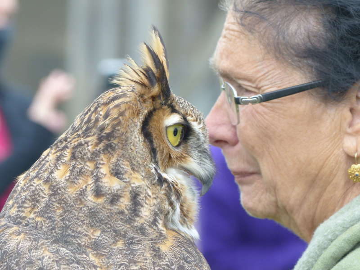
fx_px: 4867
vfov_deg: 3.2
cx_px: 180
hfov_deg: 4.2
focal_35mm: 468
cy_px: 135
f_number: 4
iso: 100
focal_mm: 84.3
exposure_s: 1/200
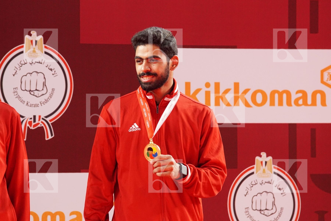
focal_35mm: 300
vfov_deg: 4.6
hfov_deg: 6.9
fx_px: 2758
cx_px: 166
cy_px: 110
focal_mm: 200
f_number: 3.5
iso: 3200
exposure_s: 1/320
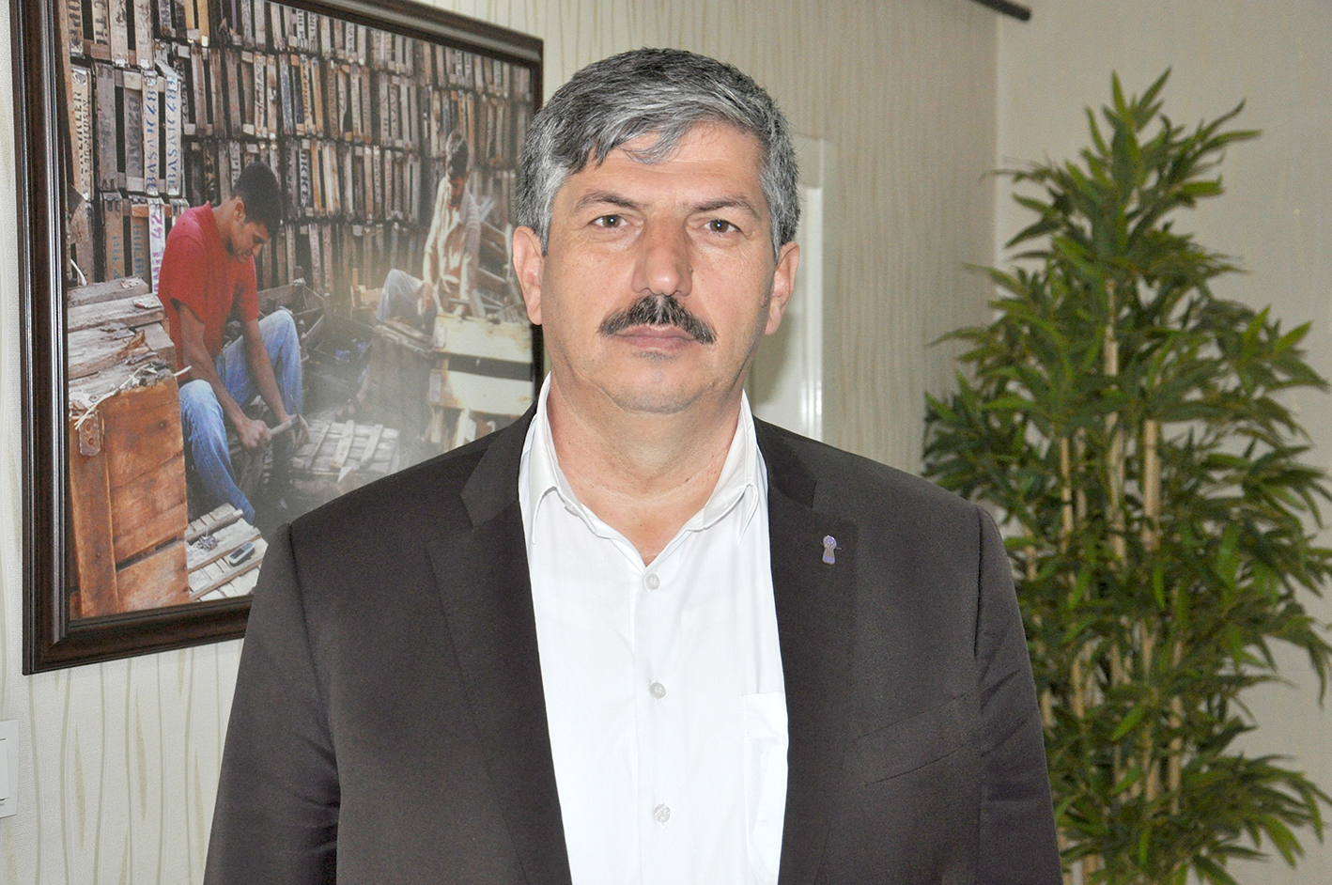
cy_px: 442
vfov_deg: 20.1
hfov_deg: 29.9
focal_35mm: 68
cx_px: 666
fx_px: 2495
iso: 800
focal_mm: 45
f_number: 4.8
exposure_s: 1/60
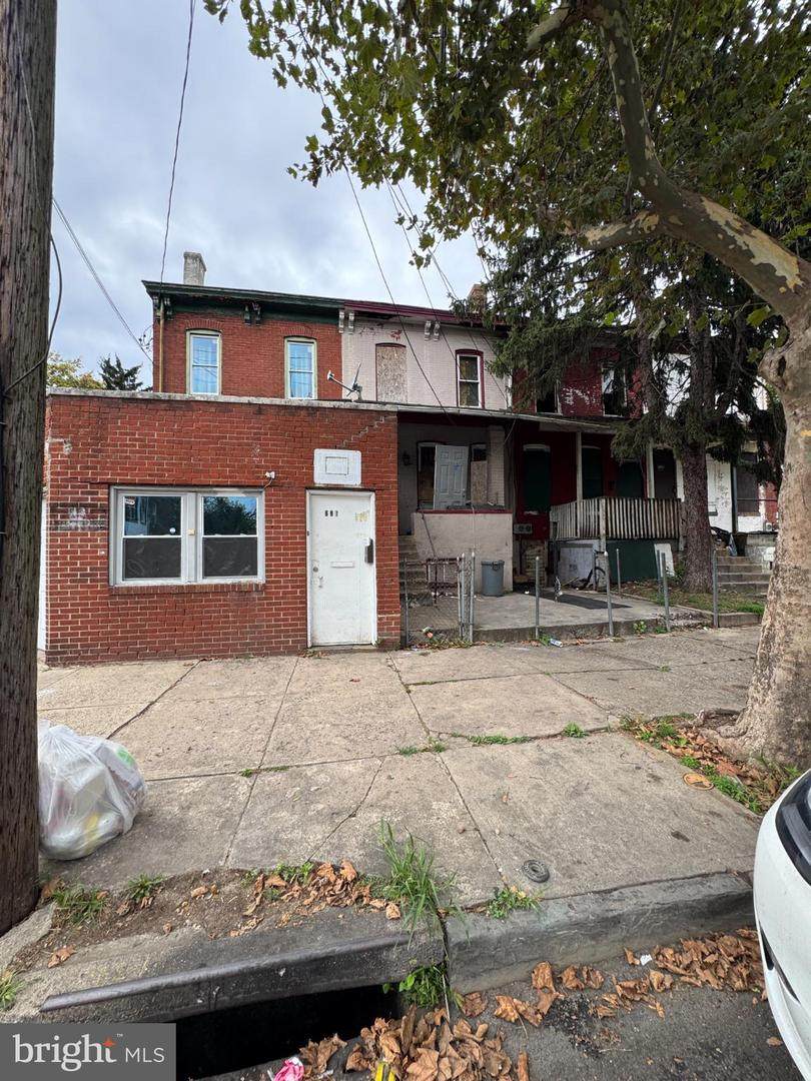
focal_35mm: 14
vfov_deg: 102.1
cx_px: 406
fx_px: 437
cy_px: 540
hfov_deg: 85.7
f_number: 2.2
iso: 40
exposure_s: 1/170
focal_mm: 2.22
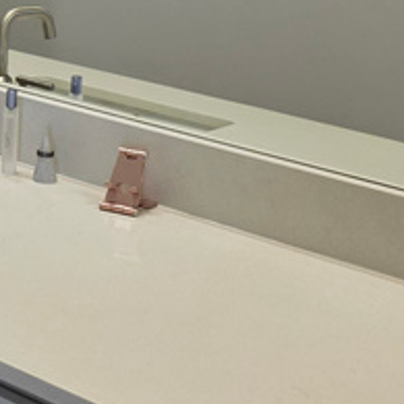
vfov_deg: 16.0
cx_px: -75
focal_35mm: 107
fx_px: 1413
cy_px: 2
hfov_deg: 15.7
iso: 100
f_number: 1.7
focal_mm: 6.3
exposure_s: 1/120
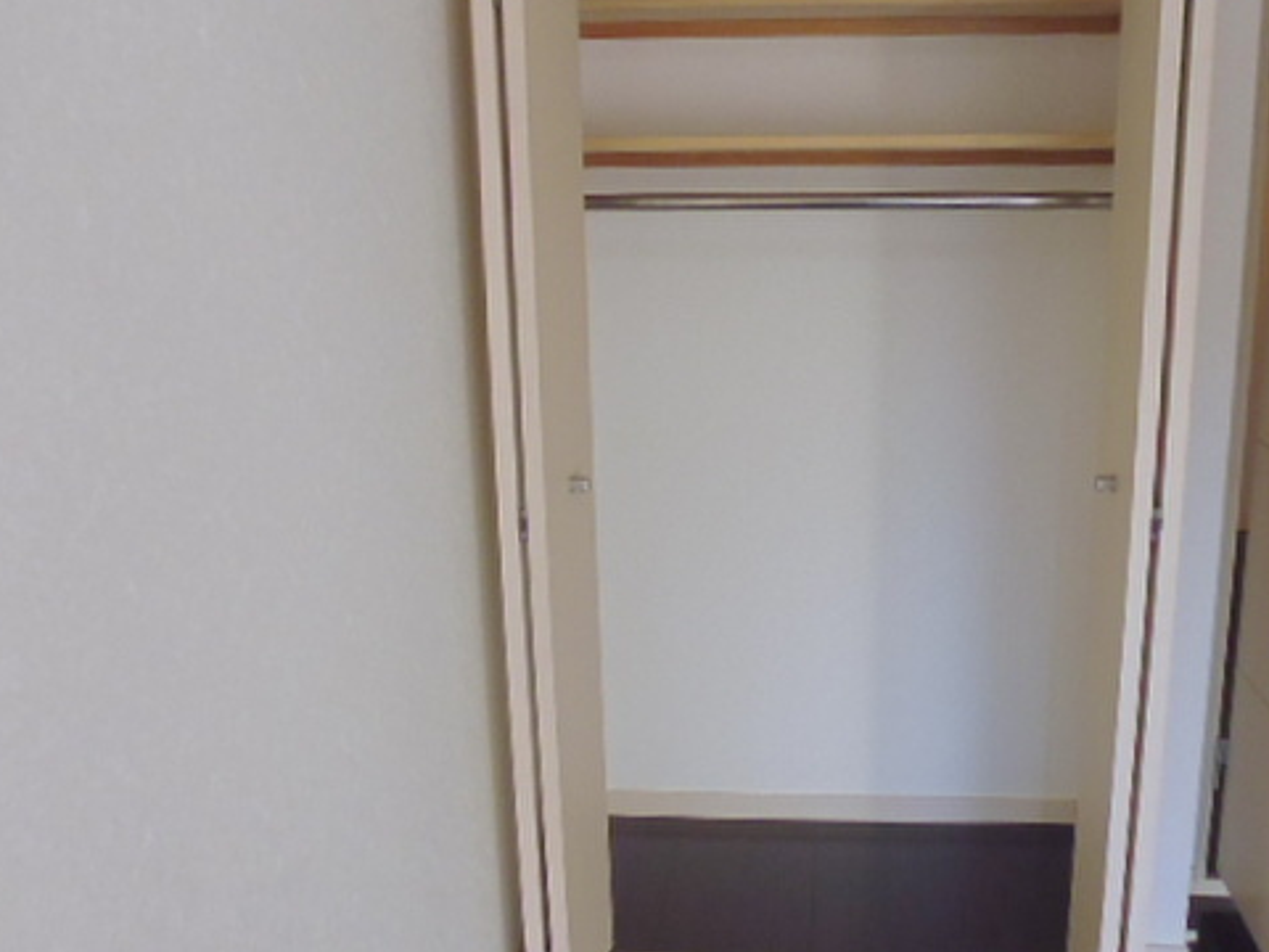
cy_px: 528
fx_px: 1283
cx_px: 759
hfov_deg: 52.3
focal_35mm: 35
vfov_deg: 40.6
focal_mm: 4.3
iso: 250
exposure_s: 1/60
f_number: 2.8
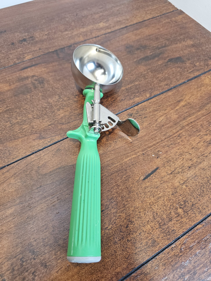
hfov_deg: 58.9
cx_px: 106
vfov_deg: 73.9
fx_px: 187
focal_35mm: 23
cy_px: 140
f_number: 1.7
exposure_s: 1/120
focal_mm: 6.3
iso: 200
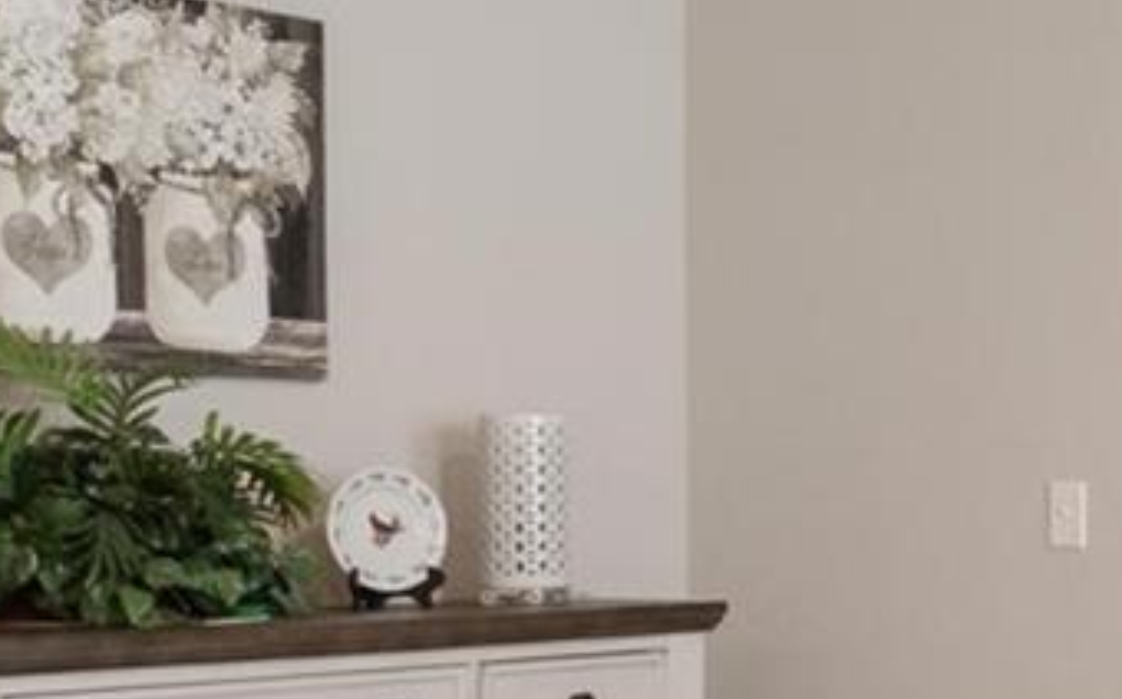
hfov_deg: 20.8
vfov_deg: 17.8
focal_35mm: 72
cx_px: 1964
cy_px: 650
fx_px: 2200
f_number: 10
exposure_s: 2
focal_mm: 10
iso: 250
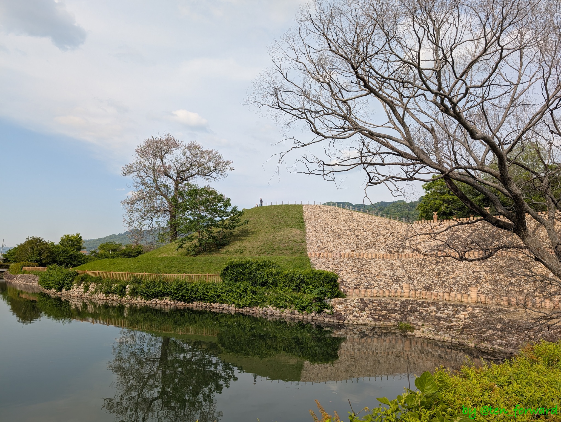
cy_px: 211
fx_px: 390
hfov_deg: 71.5
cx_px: 280
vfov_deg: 56.9
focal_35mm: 24
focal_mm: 6.9
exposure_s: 1/923
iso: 26
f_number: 1.68
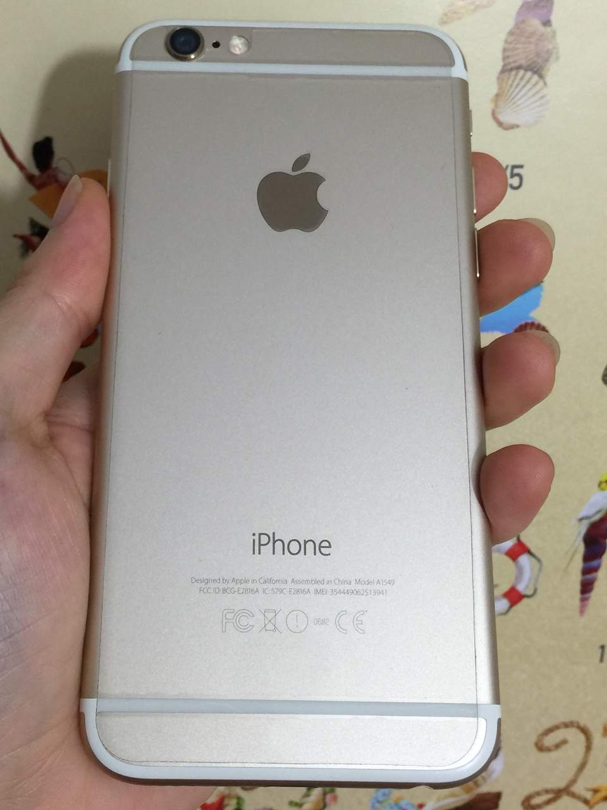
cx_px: 304
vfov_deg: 61.7
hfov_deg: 48.2
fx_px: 678
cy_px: 405
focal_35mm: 29
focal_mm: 4.15
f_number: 2.2
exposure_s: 1/17
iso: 40
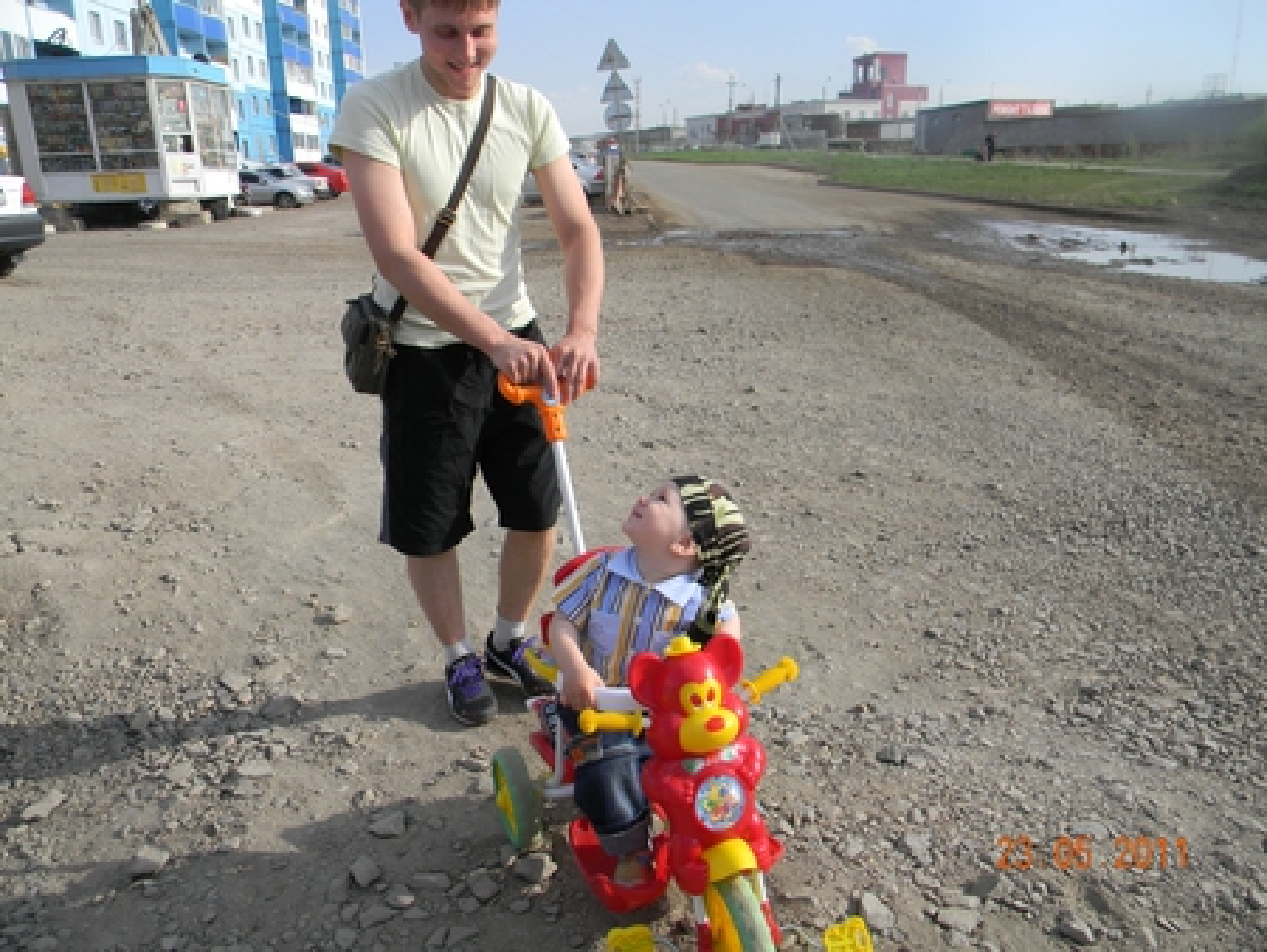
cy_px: 476
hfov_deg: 63.4
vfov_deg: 49.8
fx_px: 1025
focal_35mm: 28
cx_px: 634
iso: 80
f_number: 3.5
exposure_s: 1/638
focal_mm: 5
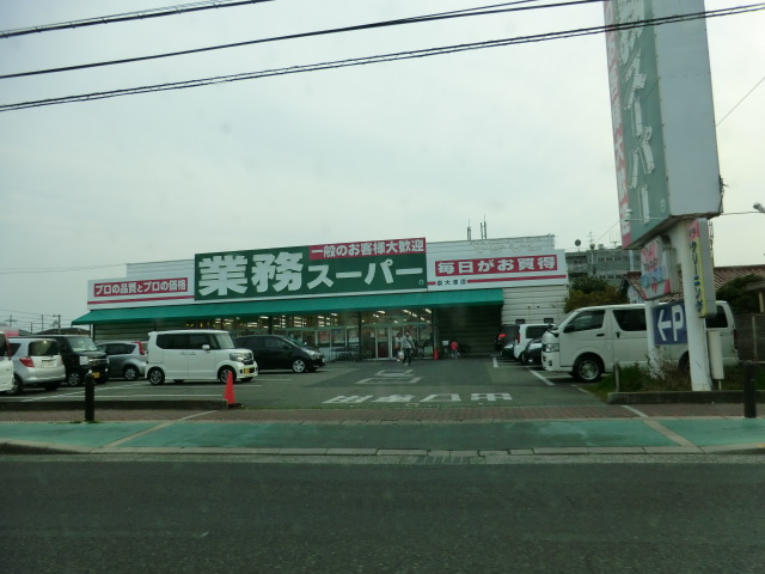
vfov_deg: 56.8
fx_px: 530
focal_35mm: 24
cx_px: 382
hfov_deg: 71.6
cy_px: 287
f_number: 3.2
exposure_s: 1/500
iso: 80
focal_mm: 4.3
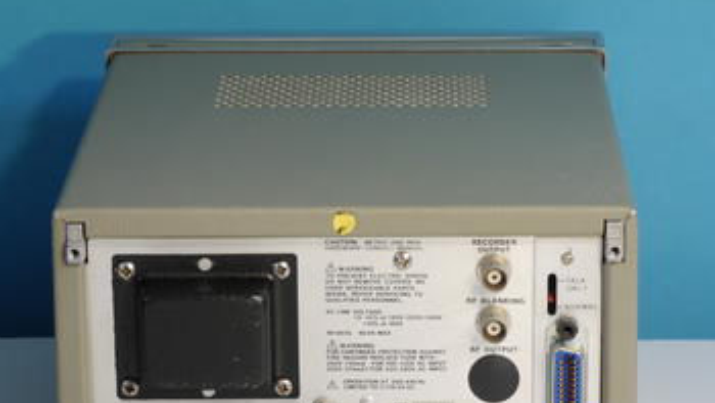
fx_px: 3261
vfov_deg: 7.1
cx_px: 327
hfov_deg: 12.5
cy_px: 297
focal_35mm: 172
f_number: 14
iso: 400
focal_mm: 69
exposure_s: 1/2
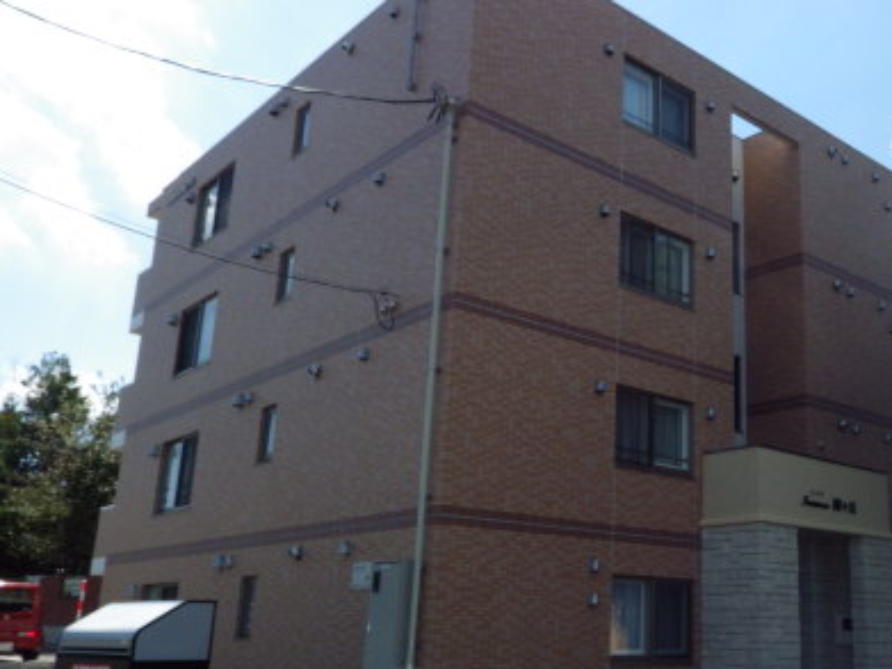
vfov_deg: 39.5
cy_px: 384
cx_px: 652
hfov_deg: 49.6
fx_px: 927
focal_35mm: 36
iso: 100
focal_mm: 4
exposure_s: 1/1250
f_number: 3.1
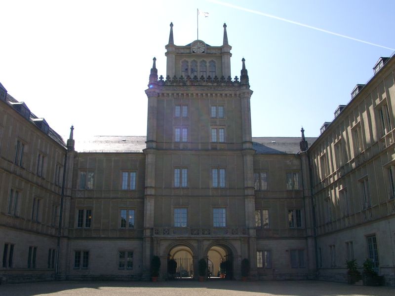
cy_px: 148
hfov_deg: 54.0
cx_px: 198
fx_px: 388
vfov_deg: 41.8
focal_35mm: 34
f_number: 4
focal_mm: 7.13
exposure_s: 1/617
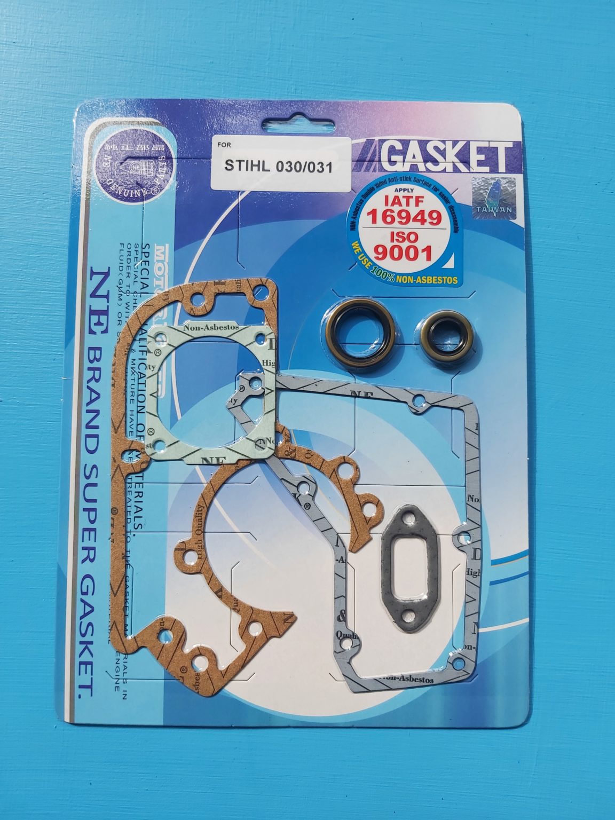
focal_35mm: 26
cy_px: 410
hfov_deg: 53.1
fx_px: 616
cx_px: 308
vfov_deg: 67.3
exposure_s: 1/706
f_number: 1.7
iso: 64
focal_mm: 3.92
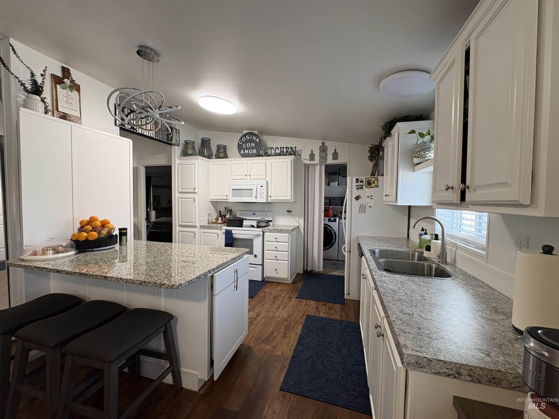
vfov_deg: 85.7
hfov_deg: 102.1
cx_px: 280
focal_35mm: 14
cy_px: 210
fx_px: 226
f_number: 2.2
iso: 200
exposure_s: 1/60
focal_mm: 2.22
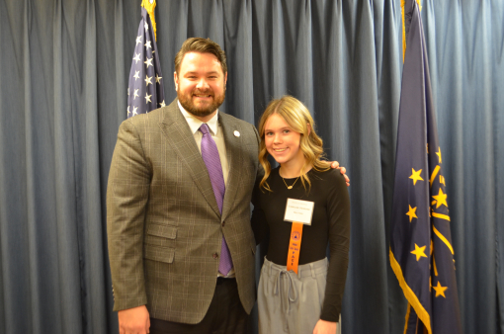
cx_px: 252
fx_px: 587
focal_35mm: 42
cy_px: 167
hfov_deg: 46.5
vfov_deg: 31.8
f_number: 4.5
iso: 800
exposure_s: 1/15
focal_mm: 28
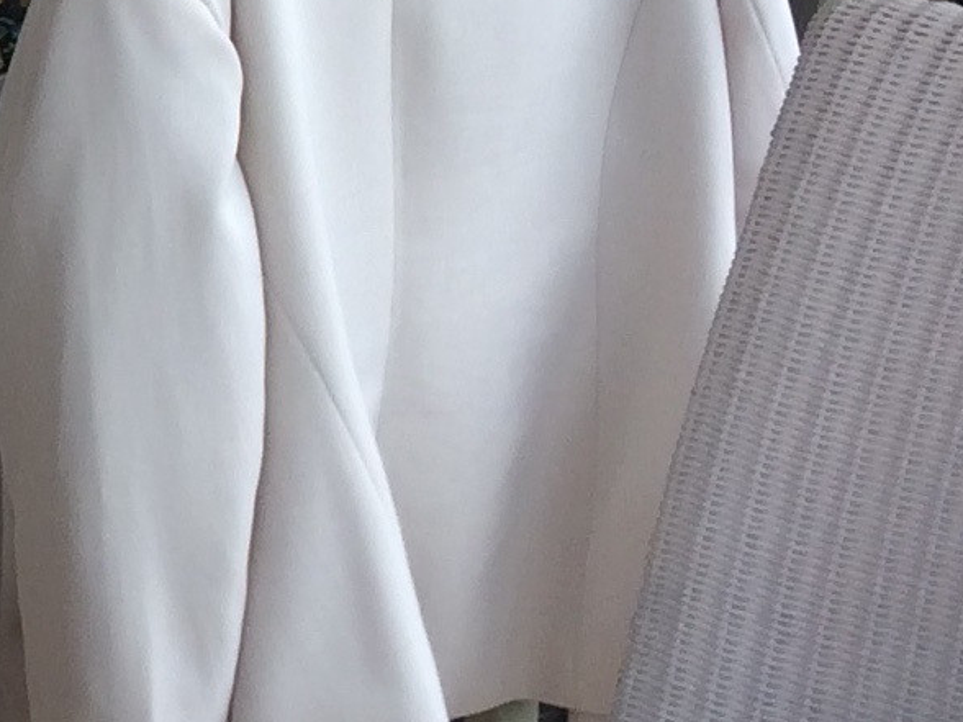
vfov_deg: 9.1
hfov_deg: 10.9
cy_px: -38
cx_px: -1104
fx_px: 4479
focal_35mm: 161
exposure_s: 1/100
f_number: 2.2
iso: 32
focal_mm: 4.15
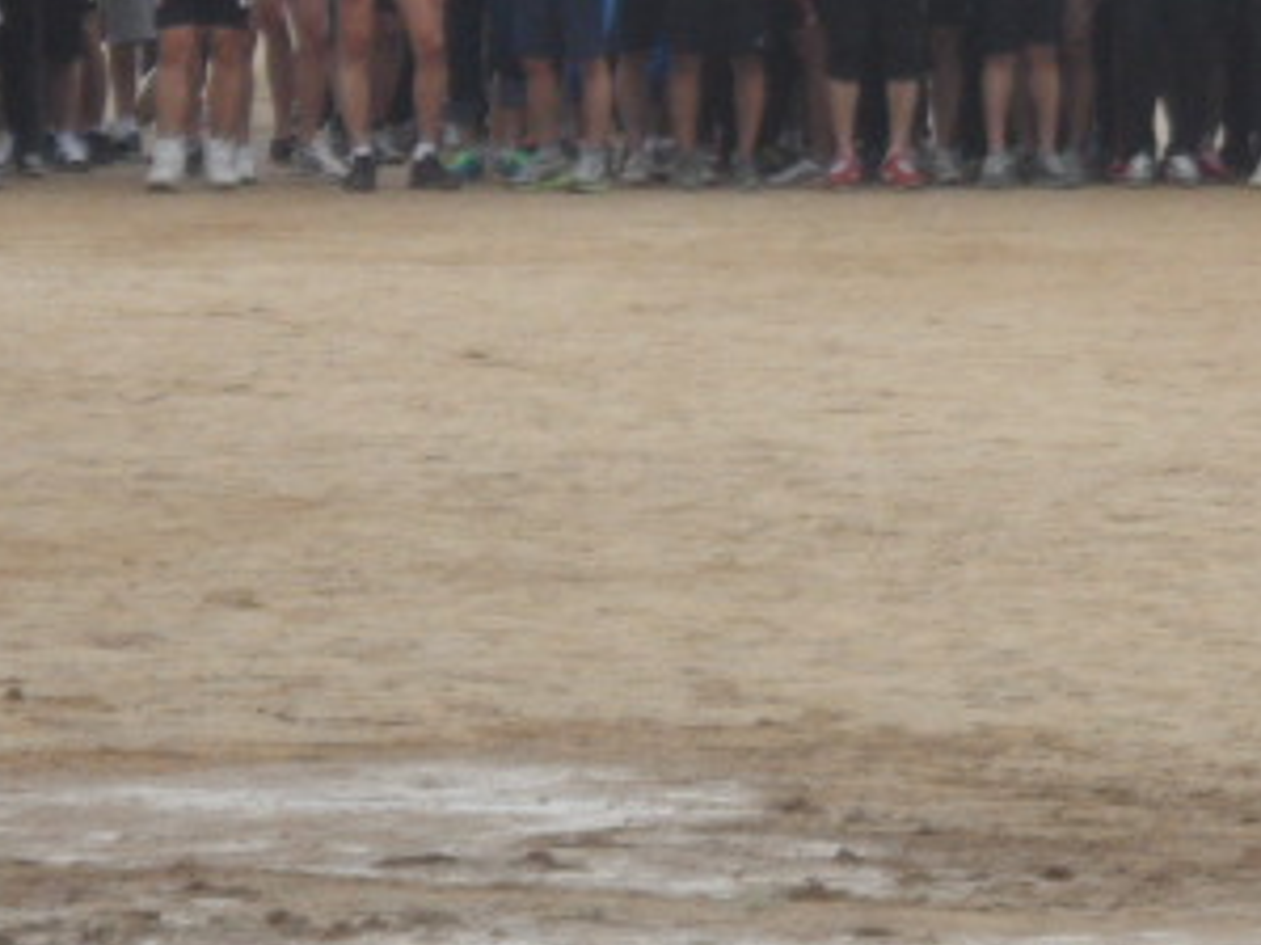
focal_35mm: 445
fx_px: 16204
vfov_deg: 3.3
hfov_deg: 4.4
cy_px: -139
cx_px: 1371
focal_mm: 24.5
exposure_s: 1/350
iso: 80
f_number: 5.9
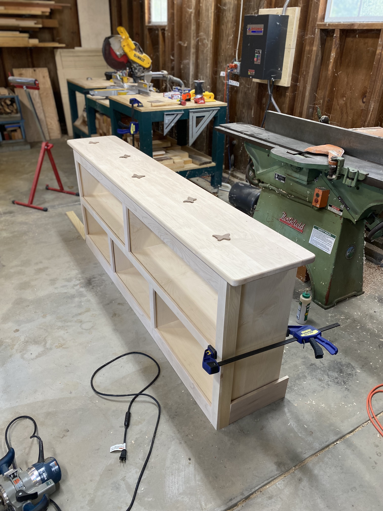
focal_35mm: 26
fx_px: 384
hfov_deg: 53.1
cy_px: 256
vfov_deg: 67.3
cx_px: 192
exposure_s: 1/60
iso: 64
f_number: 1.8
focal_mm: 4.25
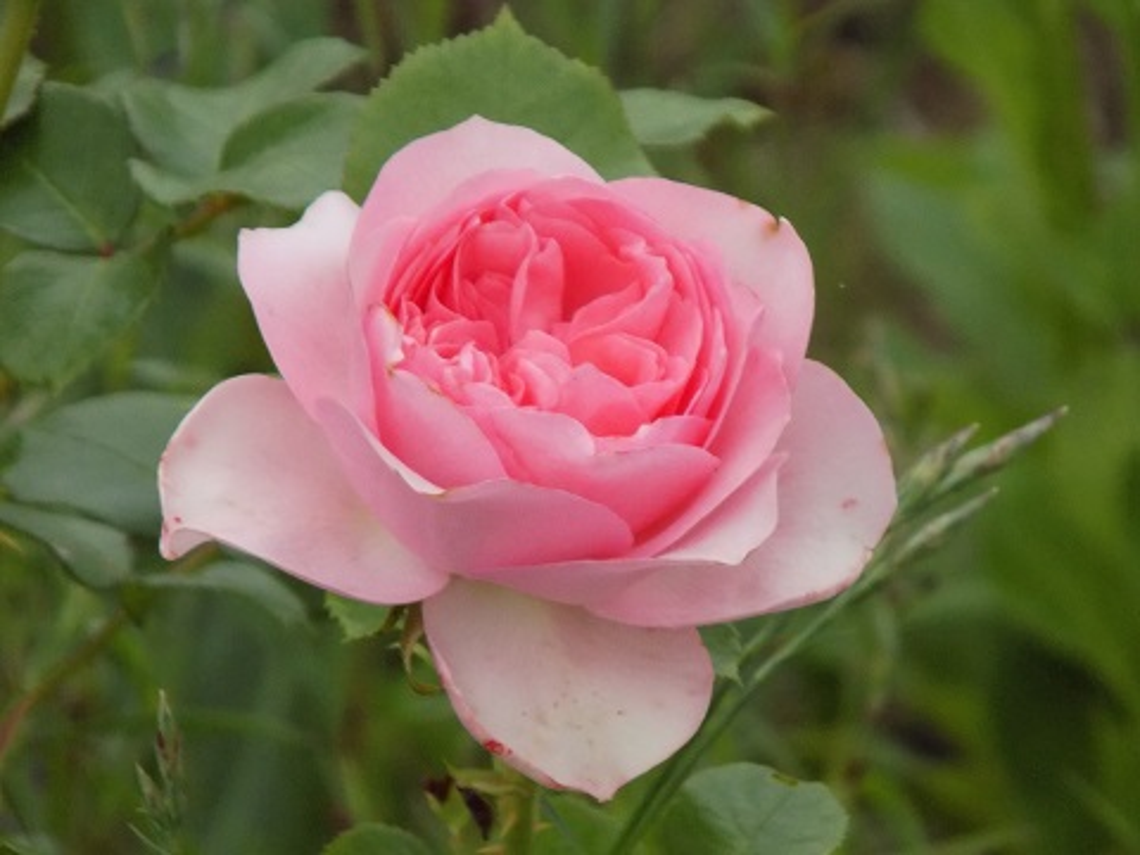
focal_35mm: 606
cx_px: 570
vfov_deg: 2.5
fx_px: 19957
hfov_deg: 3.3
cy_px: 428
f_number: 5.9
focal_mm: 107.7
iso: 400
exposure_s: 1/50
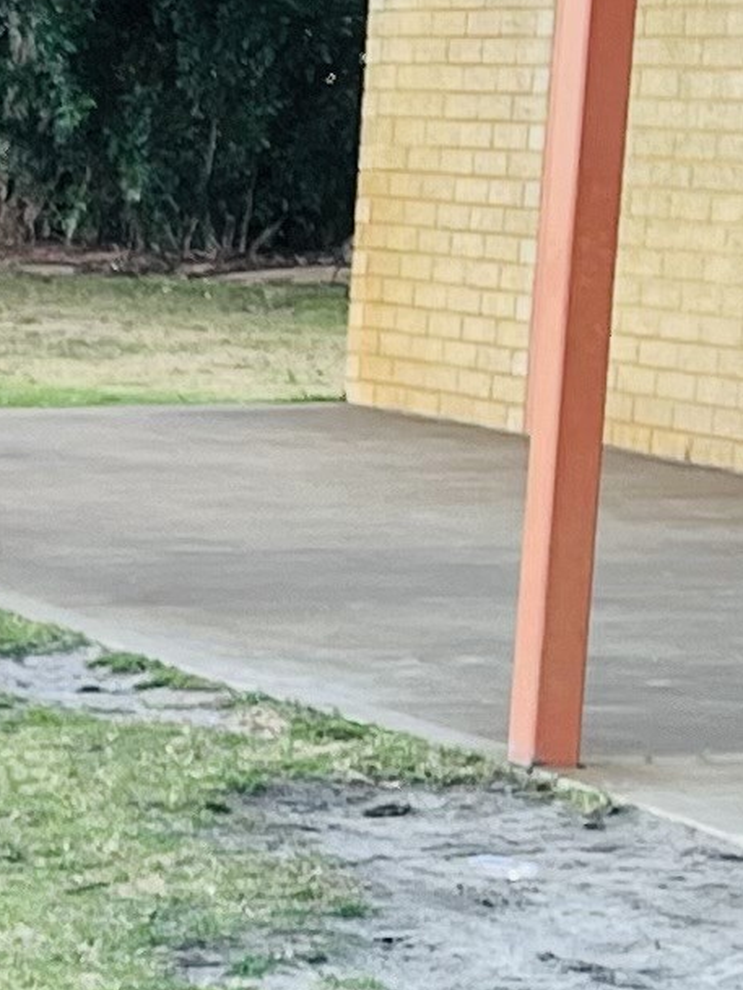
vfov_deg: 11.4
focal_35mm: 172
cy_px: 948
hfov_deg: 7.8
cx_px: -1201
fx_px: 4921
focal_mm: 5.1
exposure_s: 1/123
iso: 50
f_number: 1.6
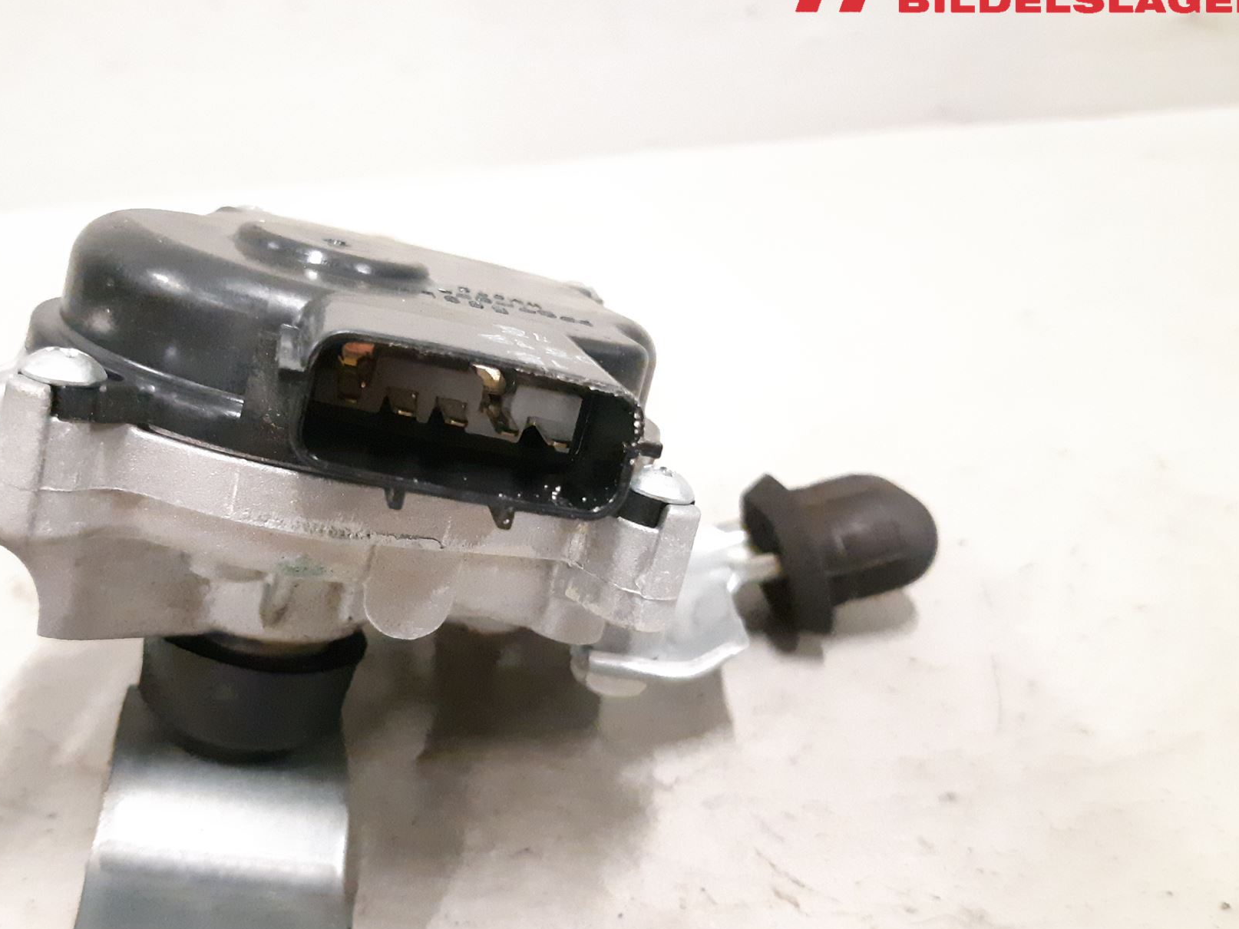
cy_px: 472
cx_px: 481
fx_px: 1181
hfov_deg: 54.9
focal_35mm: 33
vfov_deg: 42.9
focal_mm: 3.93
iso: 800
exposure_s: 1/100
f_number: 1.7
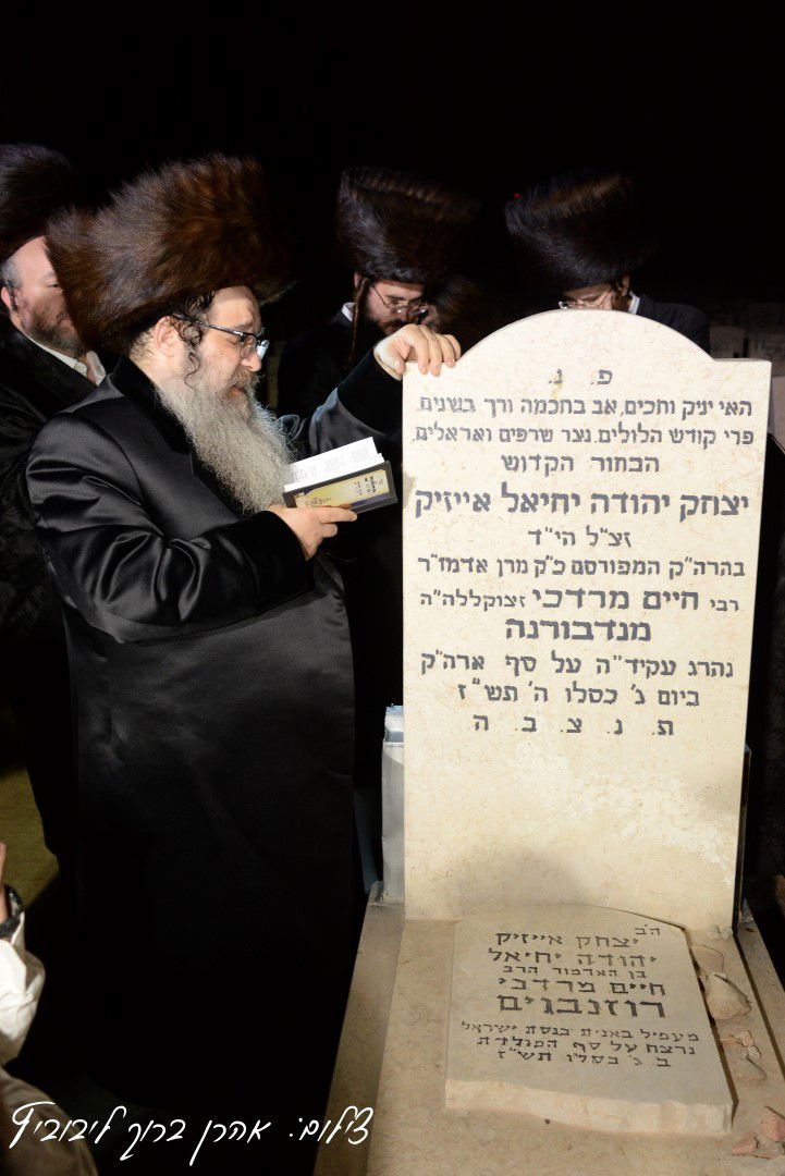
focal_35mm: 36
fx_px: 1176
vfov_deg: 53.1
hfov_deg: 36.9
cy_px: 588
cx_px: 392
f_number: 5
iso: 2500
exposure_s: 1/60
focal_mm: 36
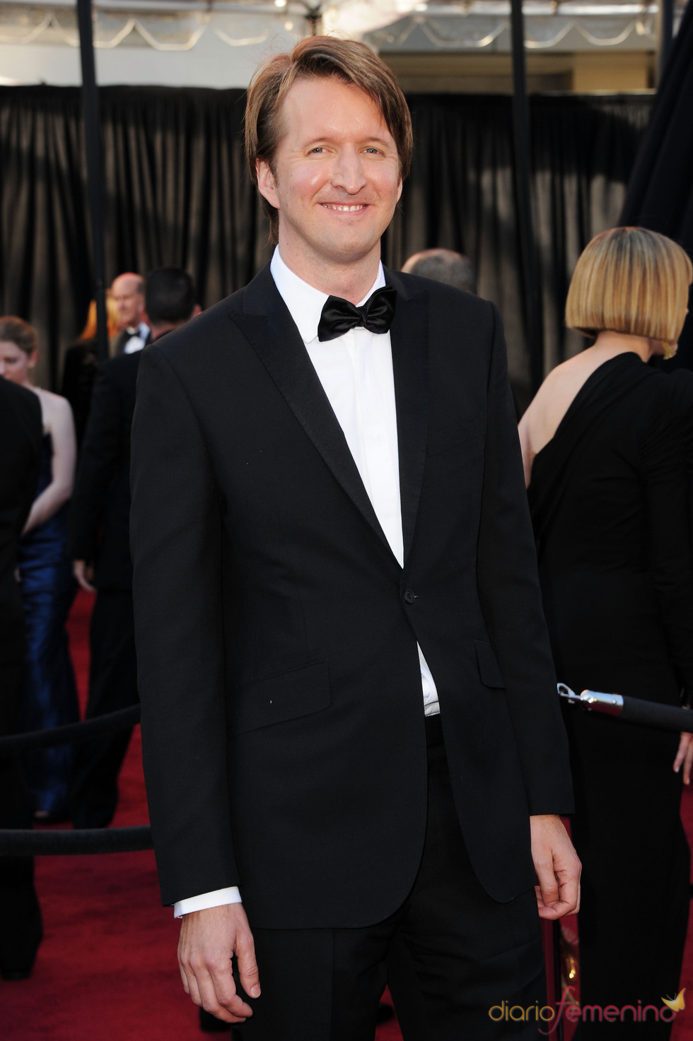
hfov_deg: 16.1
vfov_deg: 23.9
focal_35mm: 85
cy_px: 520
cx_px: 346
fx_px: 2458
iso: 500
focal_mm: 85
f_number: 7.1
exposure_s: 1/250
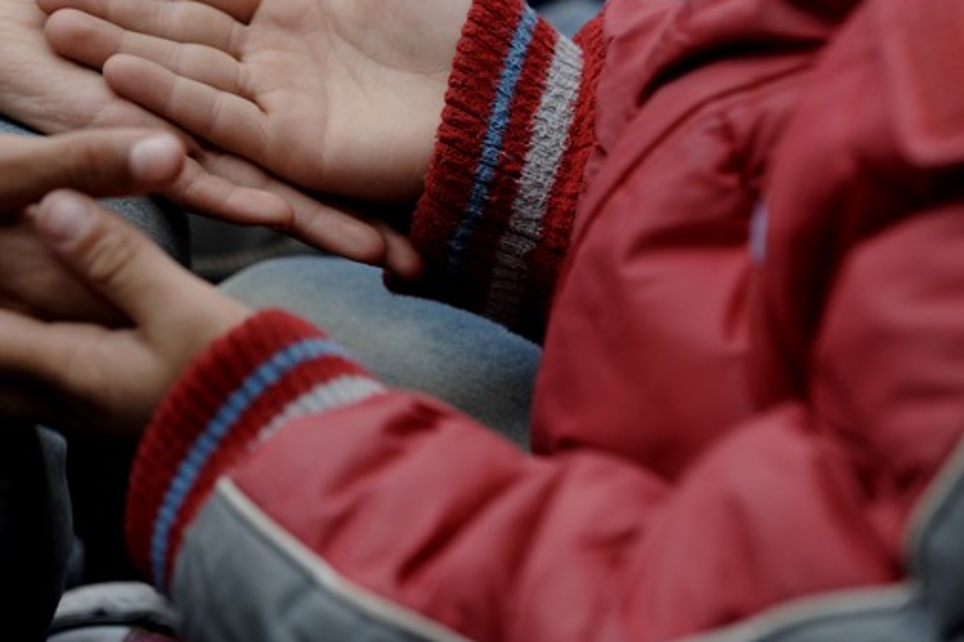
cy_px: 144
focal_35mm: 315
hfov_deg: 6.5
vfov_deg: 4.4
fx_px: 8429
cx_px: 254
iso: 400
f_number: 6.3
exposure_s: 1/640
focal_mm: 200
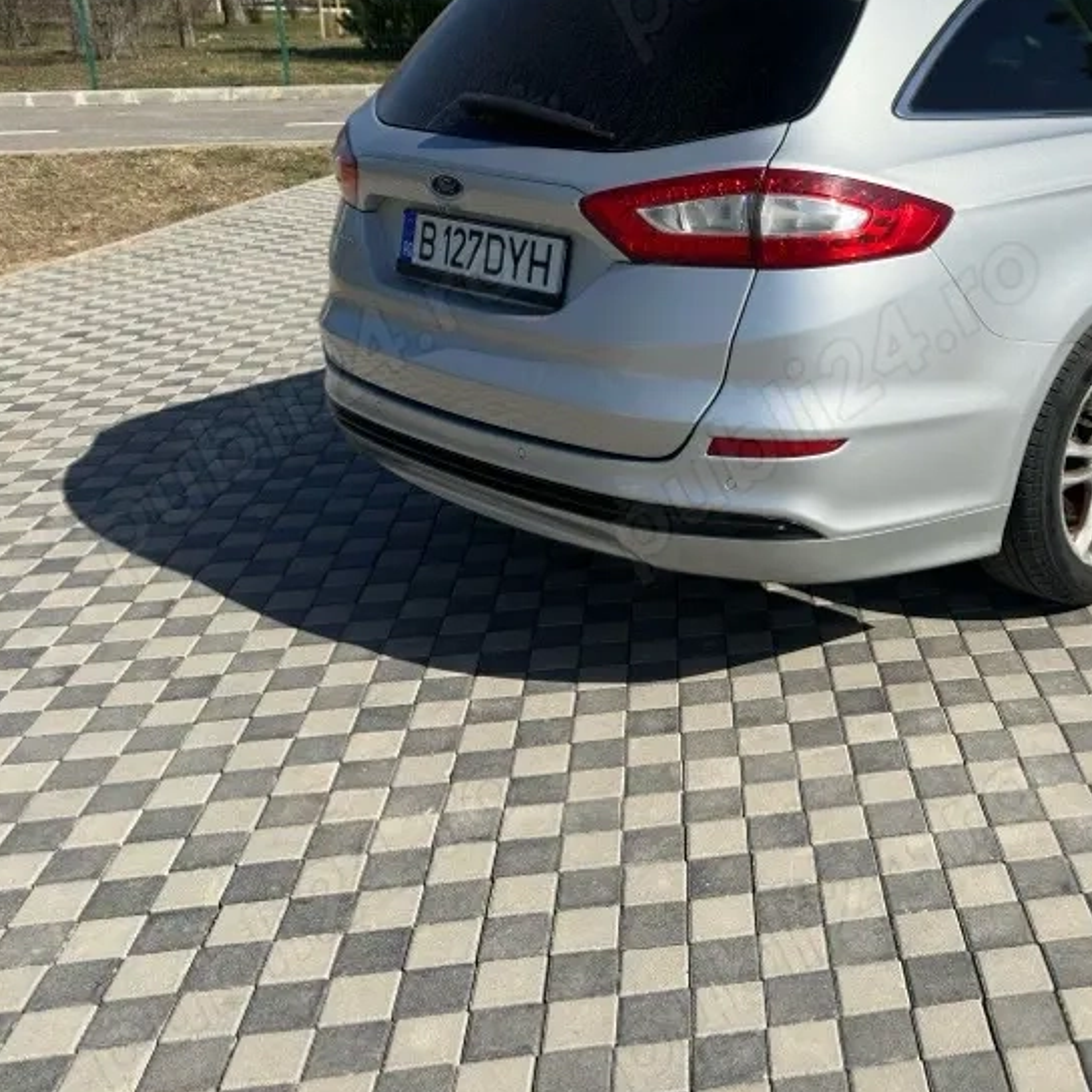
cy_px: 418
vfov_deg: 42.6
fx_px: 1392
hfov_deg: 40.1
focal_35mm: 39
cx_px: 956
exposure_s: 1/7937
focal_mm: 6.86
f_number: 1.78
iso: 100
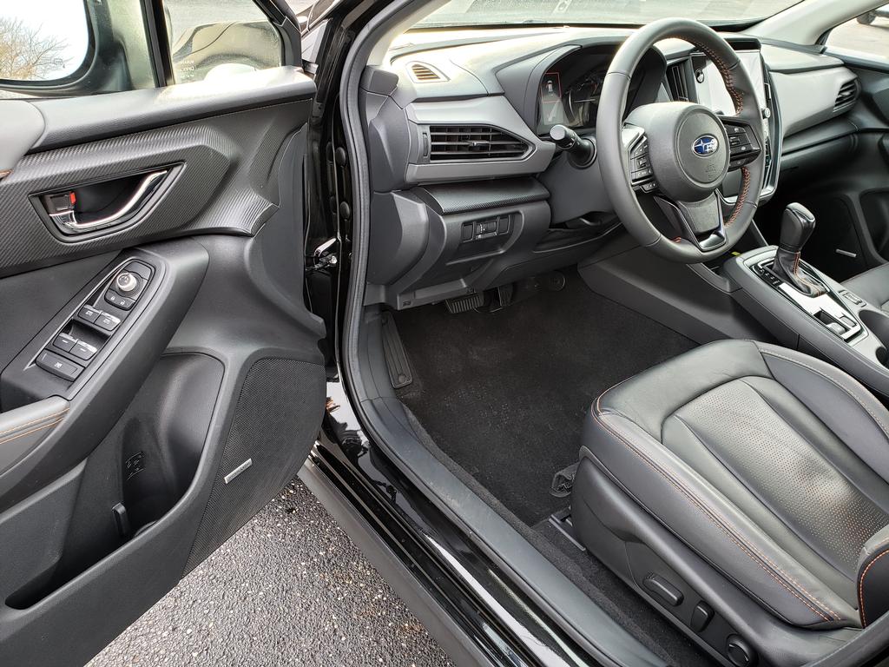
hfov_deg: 67.3
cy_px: 334
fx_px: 668
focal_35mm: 26
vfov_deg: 53.1
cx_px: 444
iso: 80
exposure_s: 1/50
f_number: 2.4
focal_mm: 4.3
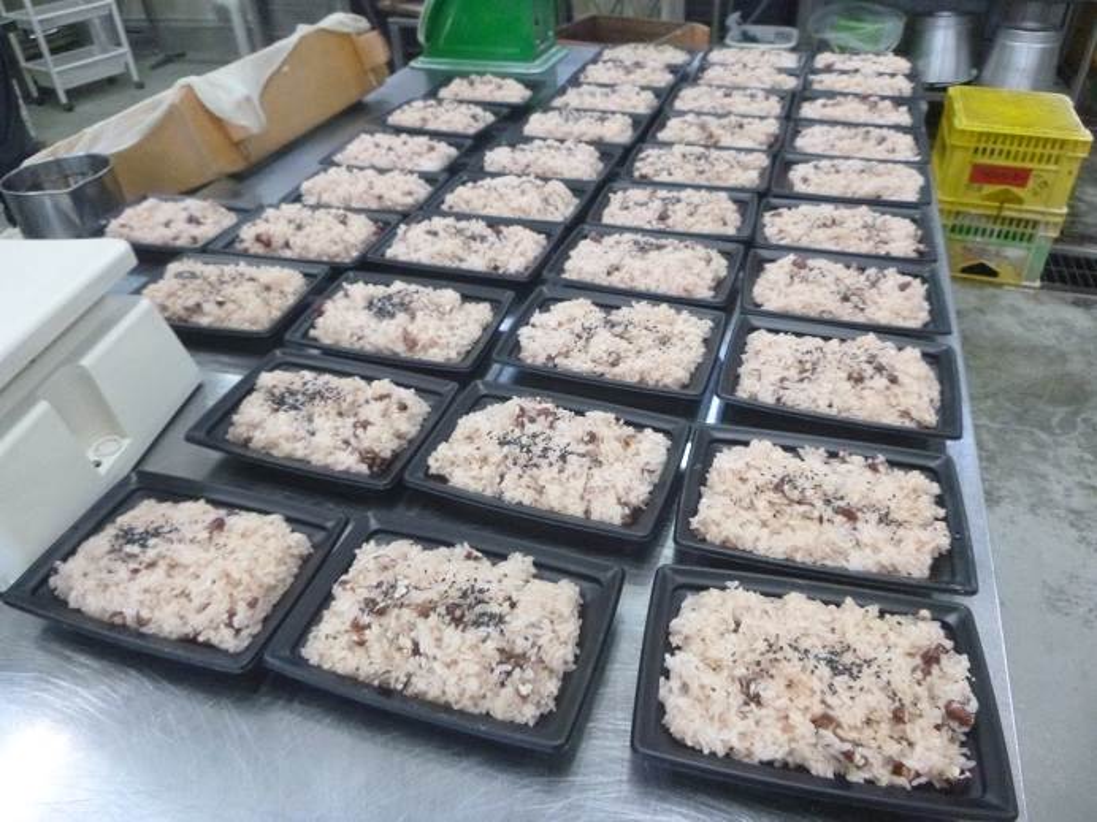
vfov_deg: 54.9
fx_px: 792
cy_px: 411
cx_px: 548
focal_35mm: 25
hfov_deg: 69.4
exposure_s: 1/30
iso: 800
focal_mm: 4.5
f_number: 3.9
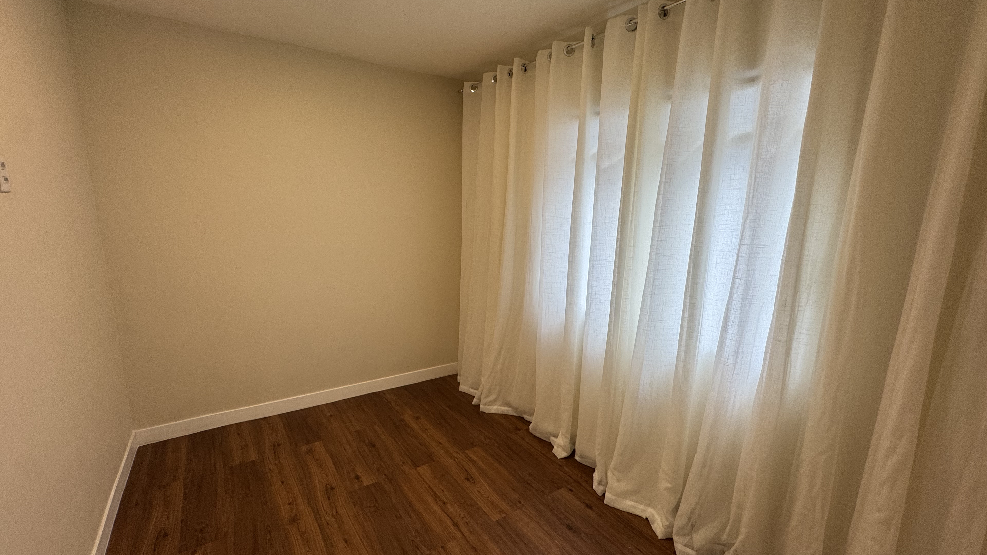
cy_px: 291
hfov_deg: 99.4
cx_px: 485
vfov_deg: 67.0
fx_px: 419
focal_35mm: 16
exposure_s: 1/120
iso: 100
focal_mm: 2.22
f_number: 2.2
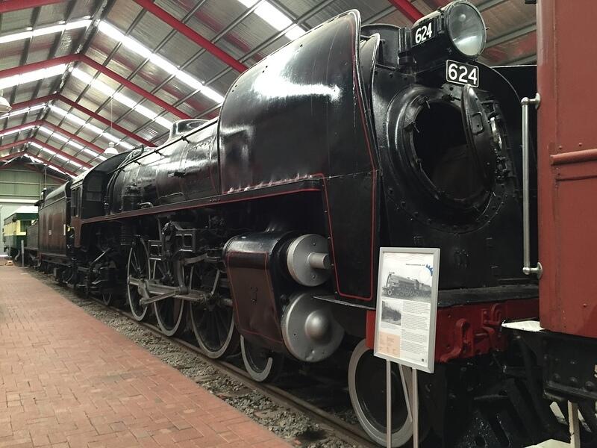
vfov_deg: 48.2
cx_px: 298
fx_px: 500
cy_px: 224
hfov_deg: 61.7
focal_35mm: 29
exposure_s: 1/30
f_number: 2.2
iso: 125
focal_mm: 4.15
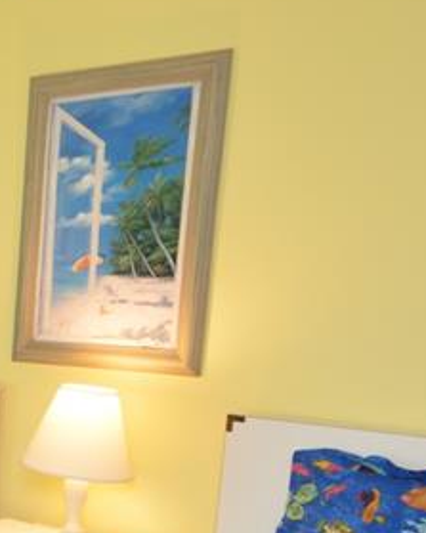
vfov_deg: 29.4
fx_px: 978
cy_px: 468
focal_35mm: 62
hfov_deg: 18.4
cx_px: -371
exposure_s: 1/60
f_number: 4
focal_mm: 12
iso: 400
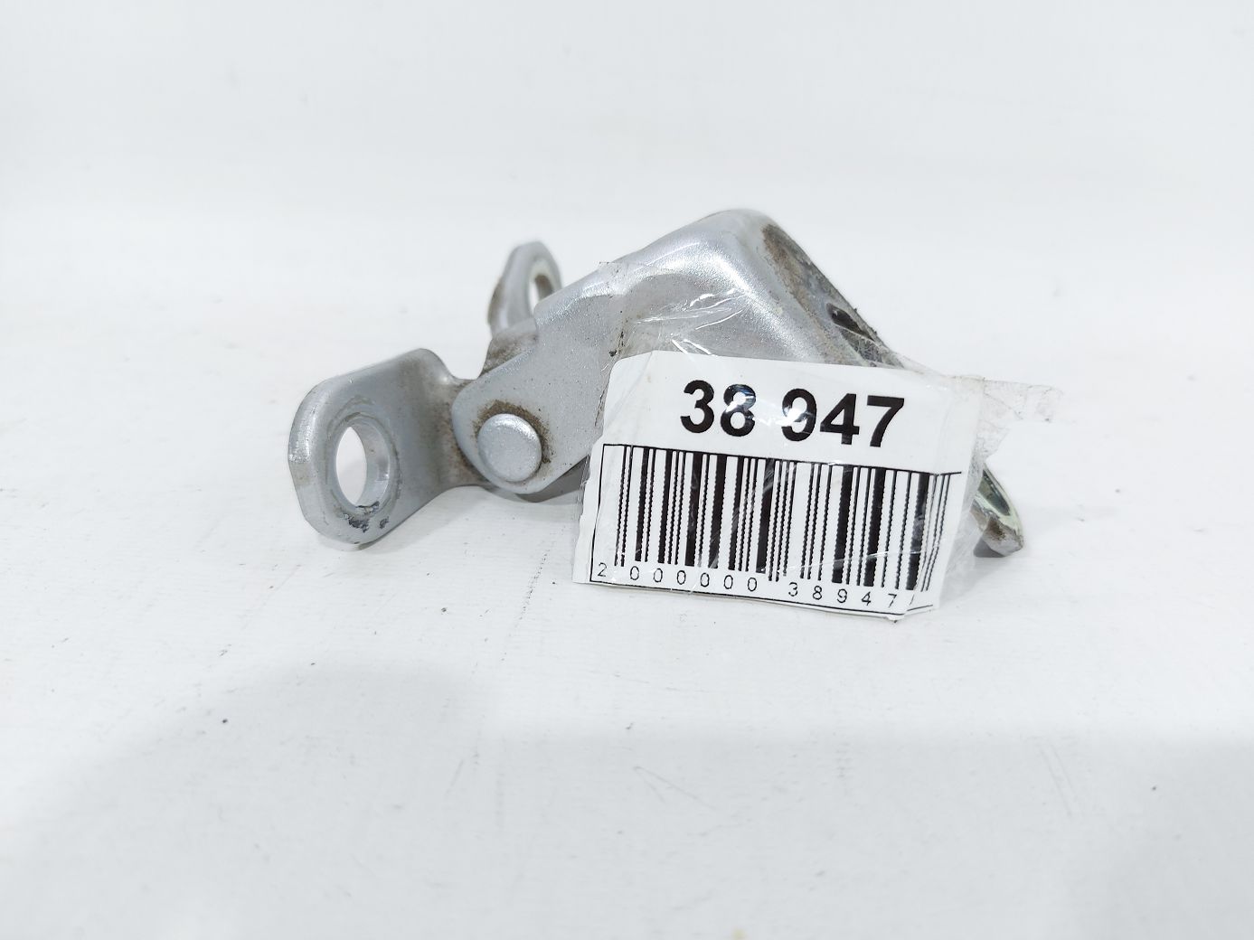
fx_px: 869
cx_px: 627
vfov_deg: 56.8
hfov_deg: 71.6
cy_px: 470
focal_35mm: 24
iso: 64
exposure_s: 1/50
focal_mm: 5.23
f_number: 1.8
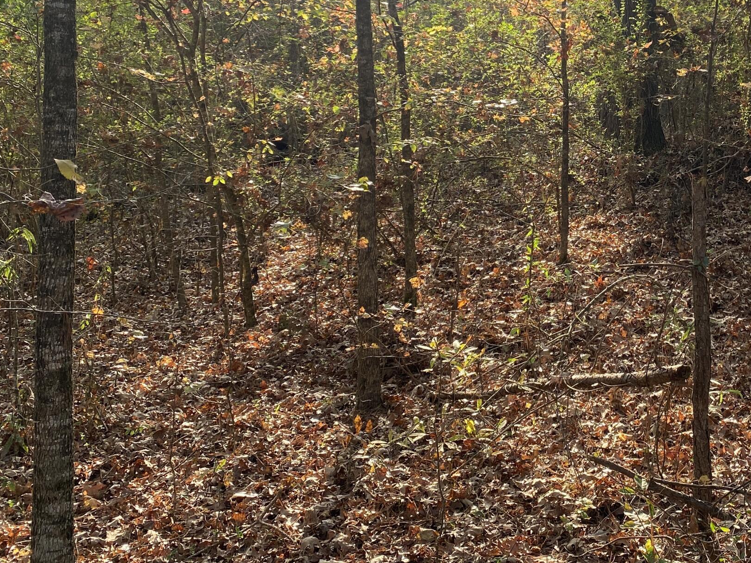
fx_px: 1041
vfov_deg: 29.7
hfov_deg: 38.0
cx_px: 612
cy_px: 129
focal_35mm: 48
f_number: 1.8
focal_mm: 4.25
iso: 32
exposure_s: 1/379
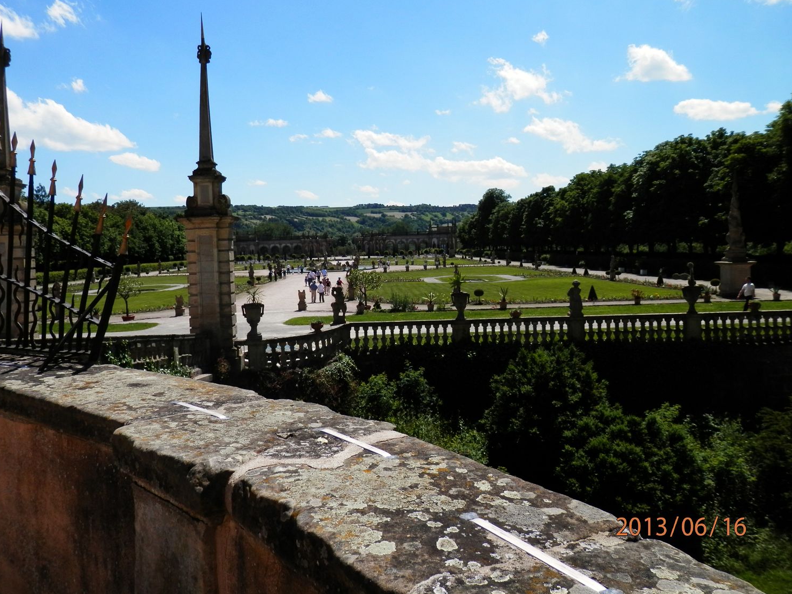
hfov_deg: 65.3
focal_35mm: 27
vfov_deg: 51.3
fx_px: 618
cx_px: 371
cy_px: 274
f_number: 8.7
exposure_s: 1/200
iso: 80
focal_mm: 4.5
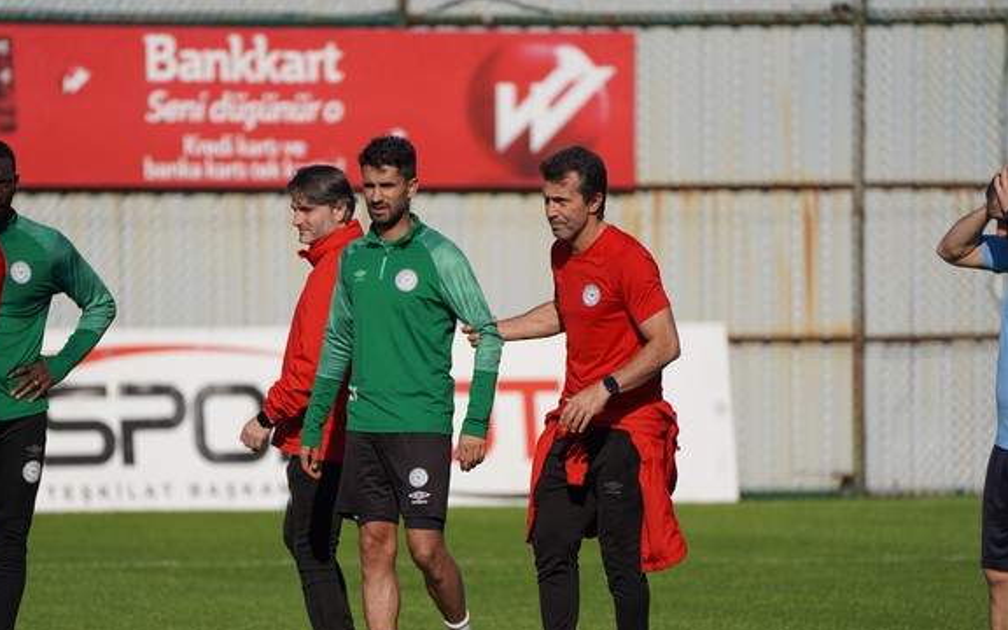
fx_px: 13021
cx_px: 425
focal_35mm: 474
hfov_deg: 4.4
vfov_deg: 2.8
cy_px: 388
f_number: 5.6
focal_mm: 400
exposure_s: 1/1000
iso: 100
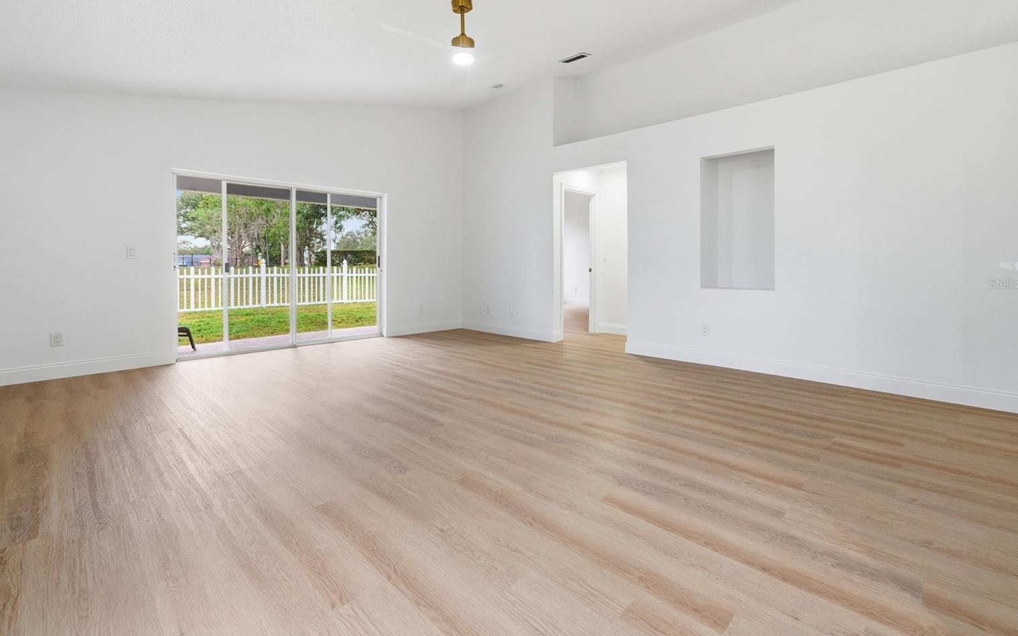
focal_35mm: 15
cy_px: 283
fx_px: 416
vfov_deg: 74.5
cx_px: 514
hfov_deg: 101.5
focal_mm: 14
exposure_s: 1/40
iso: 250
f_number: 9
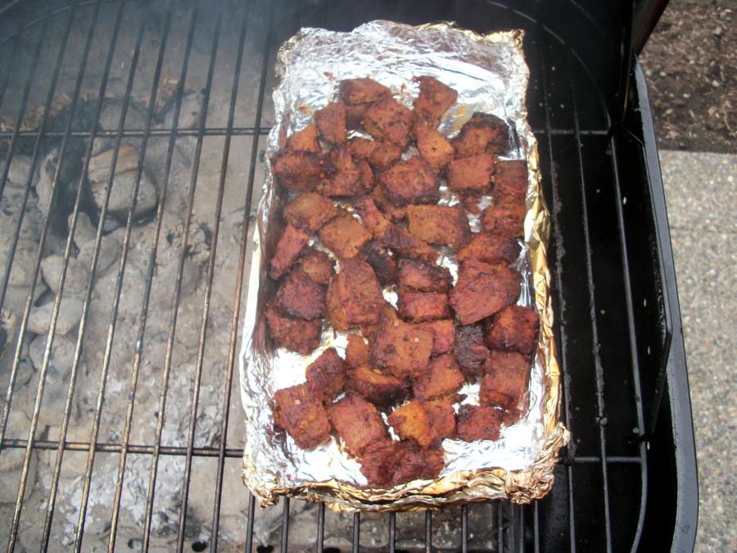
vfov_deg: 40.7
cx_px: 368
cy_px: 276
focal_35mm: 35
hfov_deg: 52.6
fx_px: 745
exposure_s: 1/200
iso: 80
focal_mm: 6.3
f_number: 3.1
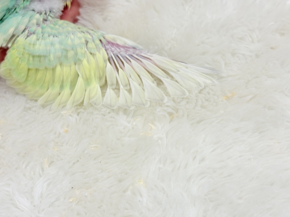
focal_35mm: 52
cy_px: 108
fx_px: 436
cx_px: 145
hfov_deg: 36.8
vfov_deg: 28.0
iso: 32
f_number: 1.6
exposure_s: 1/50
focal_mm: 5.96
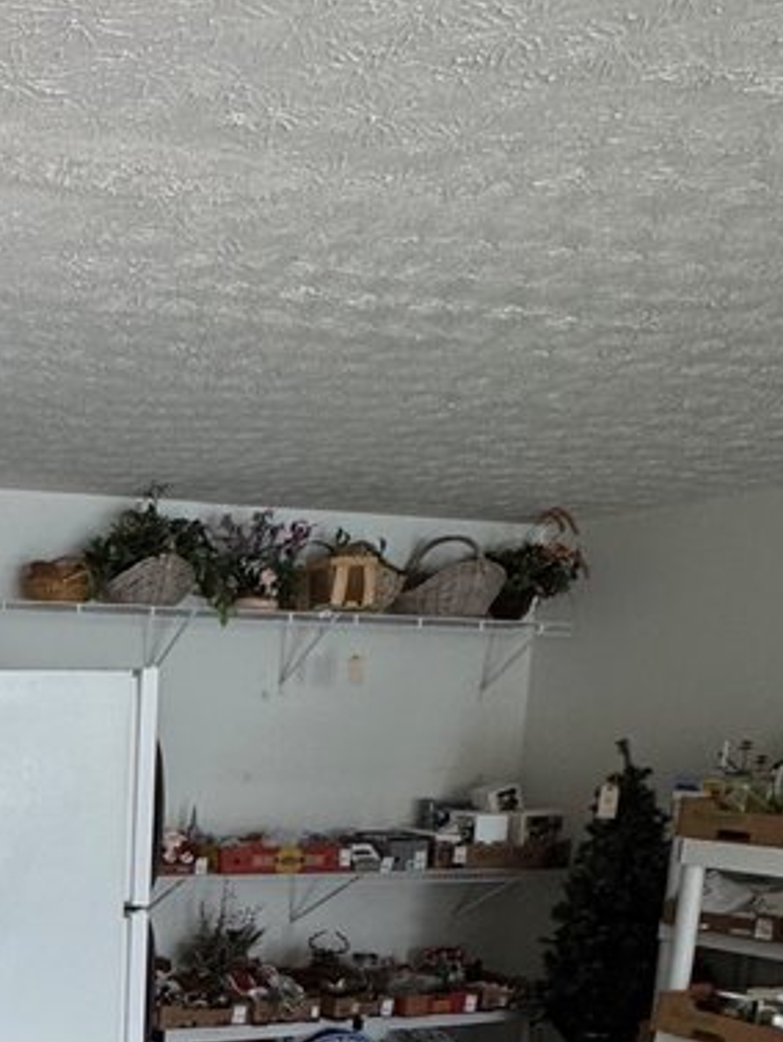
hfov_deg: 28.2
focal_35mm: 42
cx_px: -241
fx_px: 1265
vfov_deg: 41.5
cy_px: 922
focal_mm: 2.22
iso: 200
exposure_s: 1/60
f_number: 2.2
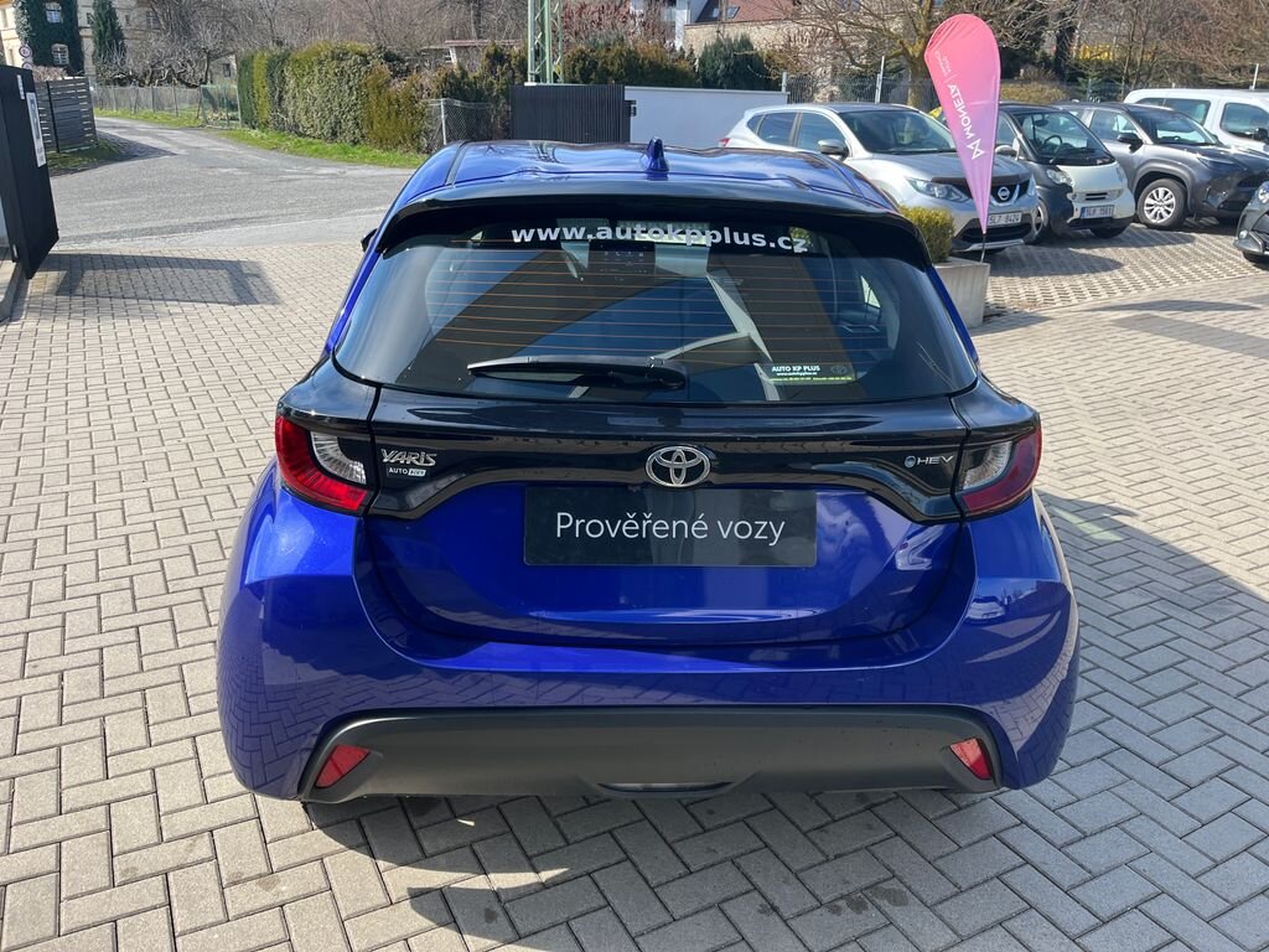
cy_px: 476
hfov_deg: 67.3
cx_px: 634
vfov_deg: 53.1
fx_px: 953
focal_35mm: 26
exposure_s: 1/1009
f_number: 1.6
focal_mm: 5.1
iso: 50
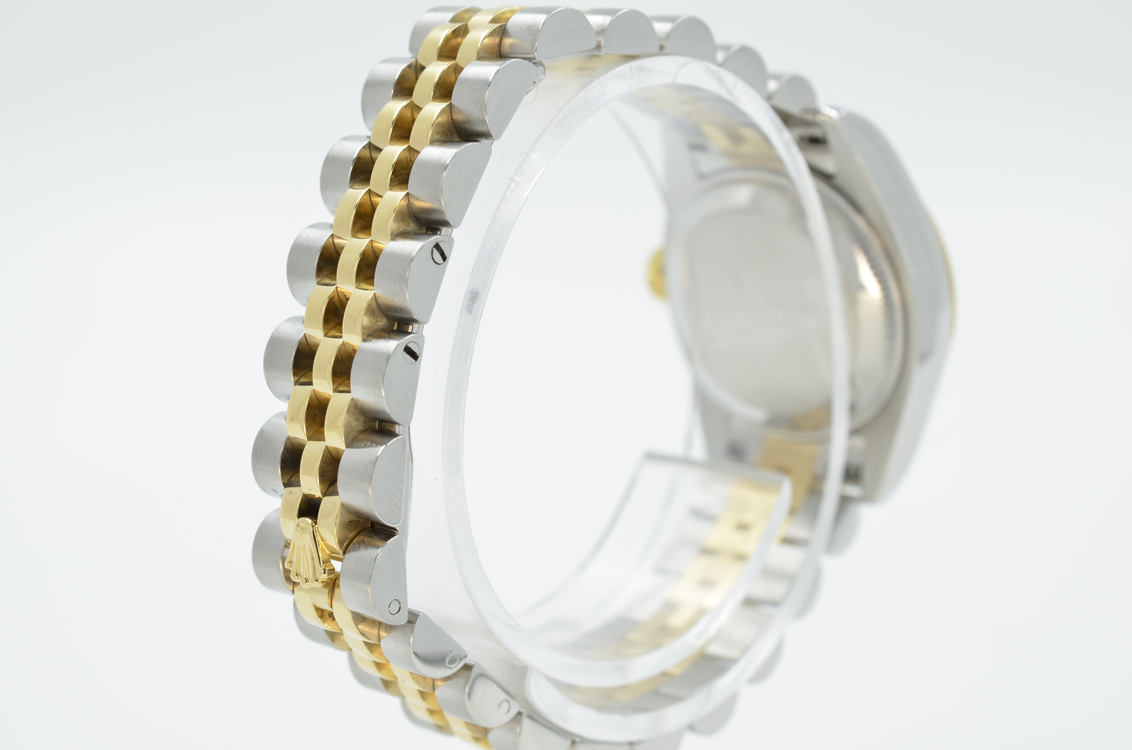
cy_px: 375
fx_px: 1883
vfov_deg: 22.5
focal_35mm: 60
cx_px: 566
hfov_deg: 33.5
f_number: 13
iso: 160
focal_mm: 40
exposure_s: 1/20
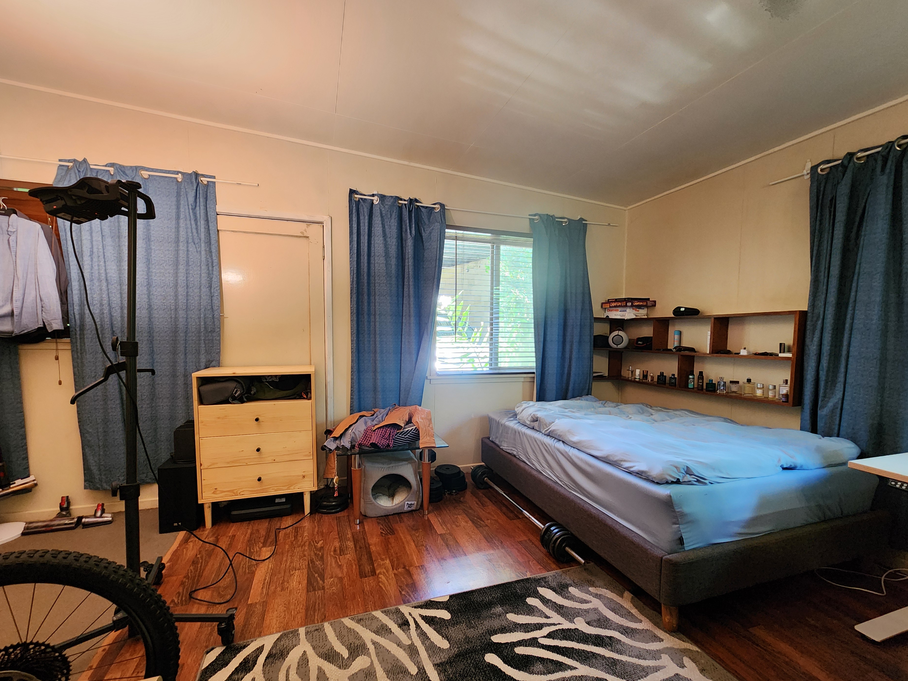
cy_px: 361
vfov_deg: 85.6
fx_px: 367
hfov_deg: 102.1
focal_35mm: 14
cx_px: 456
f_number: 2.2
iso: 400
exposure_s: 1/33
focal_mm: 2.2
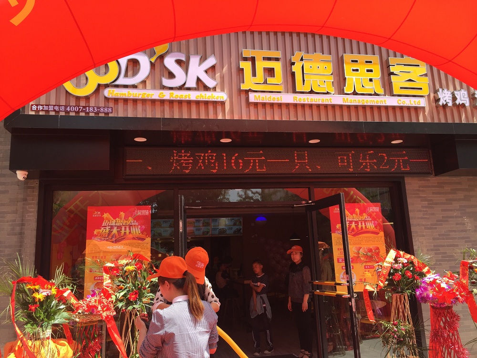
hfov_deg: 61.7
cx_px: 238
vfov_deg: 48.2
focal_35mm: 29
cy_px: 179
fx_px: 400
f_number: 2.2
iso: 32
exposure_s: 1/573
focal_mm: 4.15
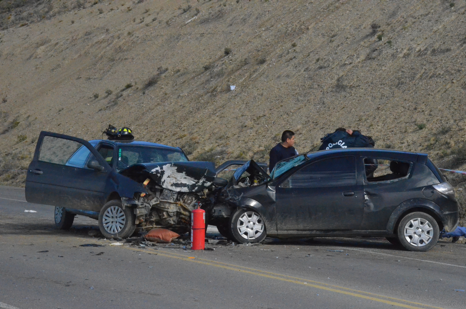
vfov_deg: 12.1
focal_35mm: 112
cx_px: 233
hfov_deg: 18.2
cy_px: 154
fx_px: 1453
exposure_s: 1/1600
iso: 6400
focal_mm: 75
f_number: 20
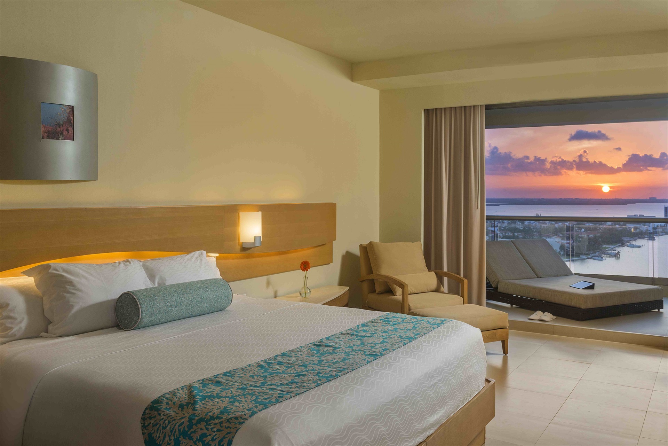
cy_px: 223
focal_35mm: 32
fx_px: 594
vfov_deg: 41.1
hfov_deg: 58.7
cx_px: 334
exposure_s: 1/40
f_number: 16
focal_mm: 32
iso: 400
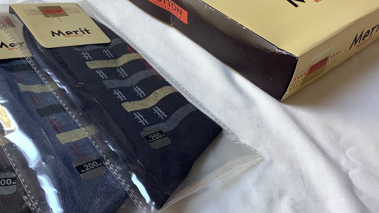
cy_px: 103
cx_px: 153
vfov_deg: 27.7
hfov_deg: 47.1
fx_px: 432
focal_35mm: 43
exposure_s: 1/60
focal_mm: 3.3
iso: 64
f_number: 2.4
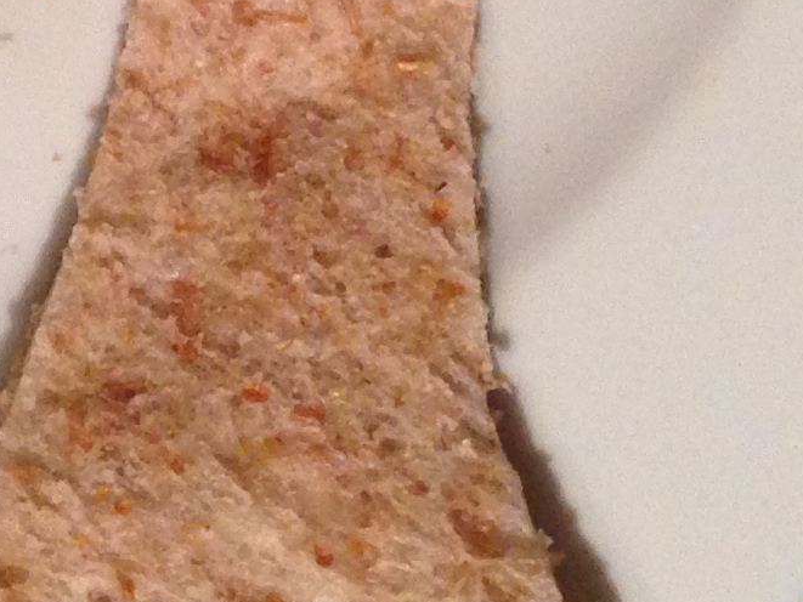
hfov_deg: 11.9
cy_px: -370
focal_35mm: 163
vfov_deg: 8.8
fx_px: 3782
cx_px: -63
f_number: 2.4
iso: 250
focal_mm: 4.12
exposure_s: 1/20
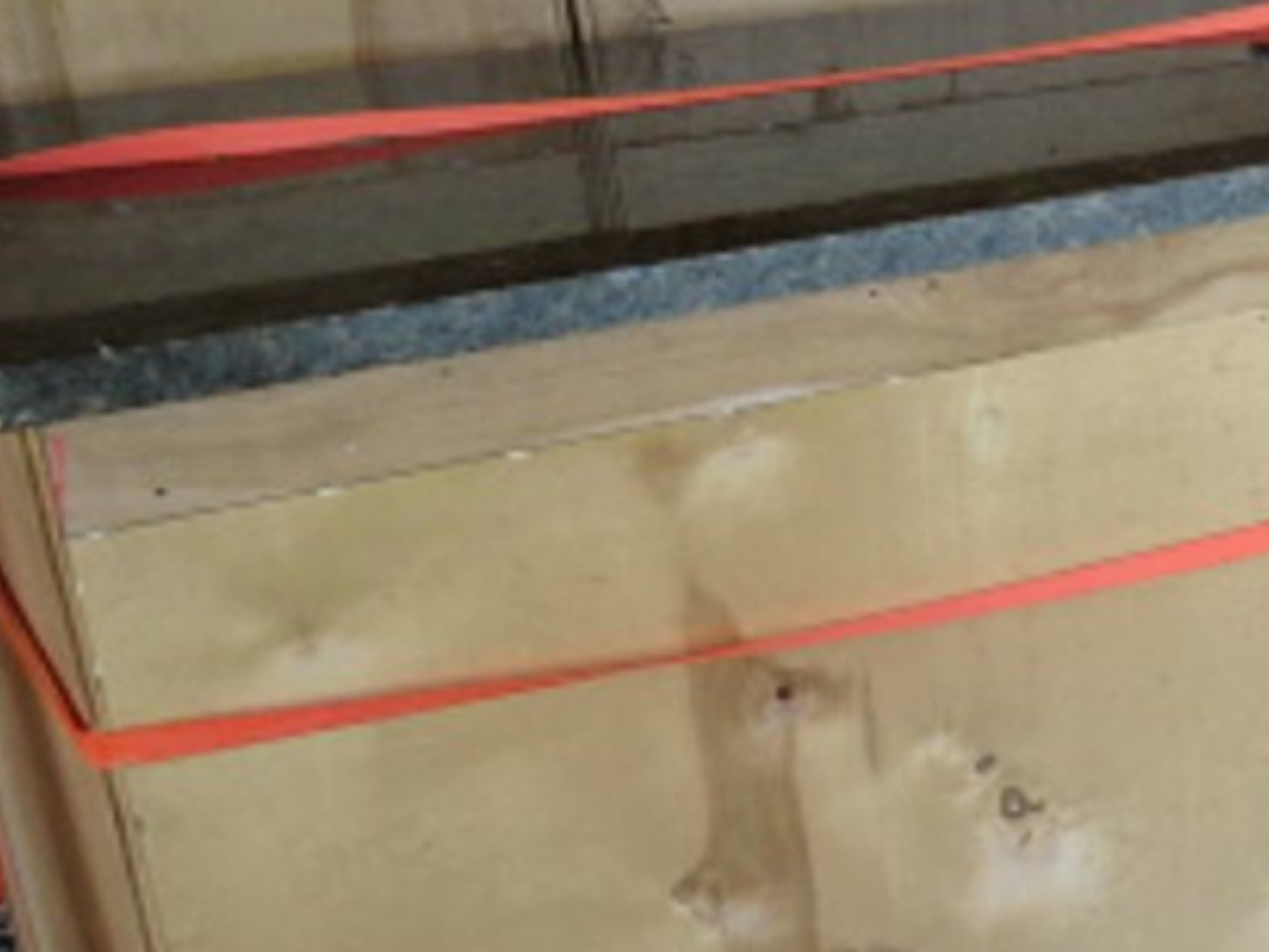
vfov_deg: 19.6
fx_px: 2749
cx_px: 1860
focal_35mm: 75
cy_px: 599
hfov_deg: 21.9
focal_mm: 4.1
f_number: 3.5
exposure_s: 1/80
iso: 125
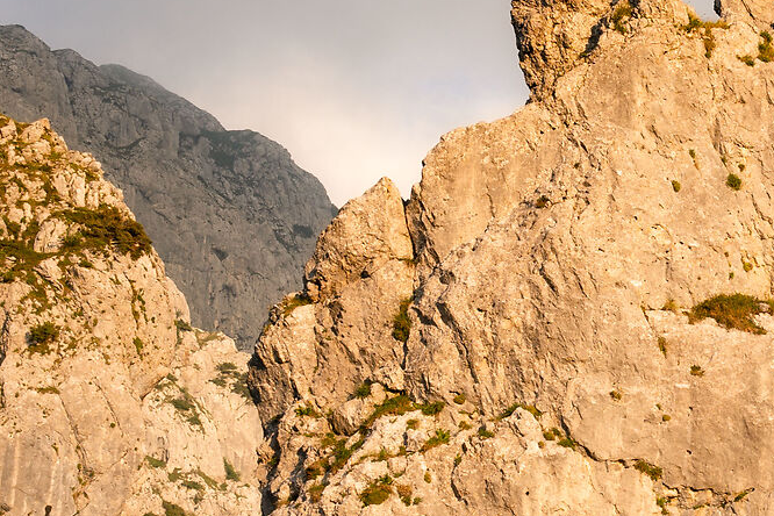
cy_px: 531
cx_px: 1087
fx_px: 2945
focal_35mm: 137
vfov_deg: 9.9
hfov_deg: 14.2
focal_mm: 38
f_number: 11
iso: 100
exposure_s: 1/50
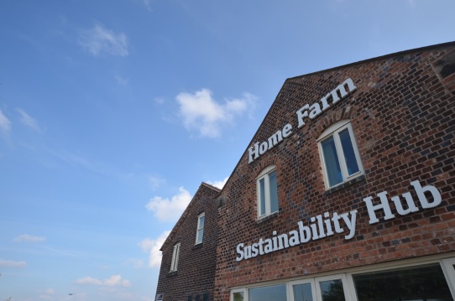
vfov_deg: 66.6
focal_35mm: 18
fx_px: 227
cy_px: 178
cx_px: 248
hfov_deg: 89.9
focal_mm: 10
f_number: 4
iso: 100
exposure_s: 1/640
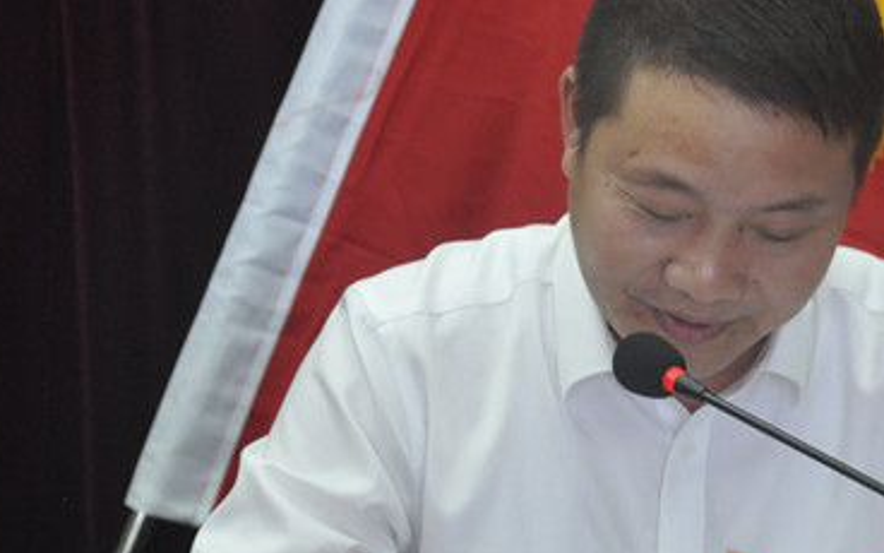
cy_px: 290
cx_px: 656
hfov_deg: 9.6
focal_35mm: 219
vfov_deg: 6.0
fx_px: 5276
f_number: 5.3
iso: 2500
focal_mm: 66
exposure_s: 1/125
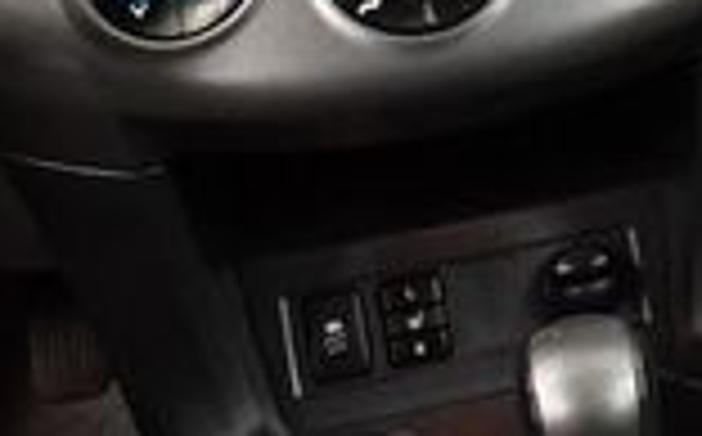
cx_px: 1251
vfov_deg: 8.3
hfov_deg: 12.7
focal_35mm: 151
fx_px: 2885
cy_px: -396
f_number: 3.5
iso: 3200
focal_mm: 18
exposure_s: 1/80
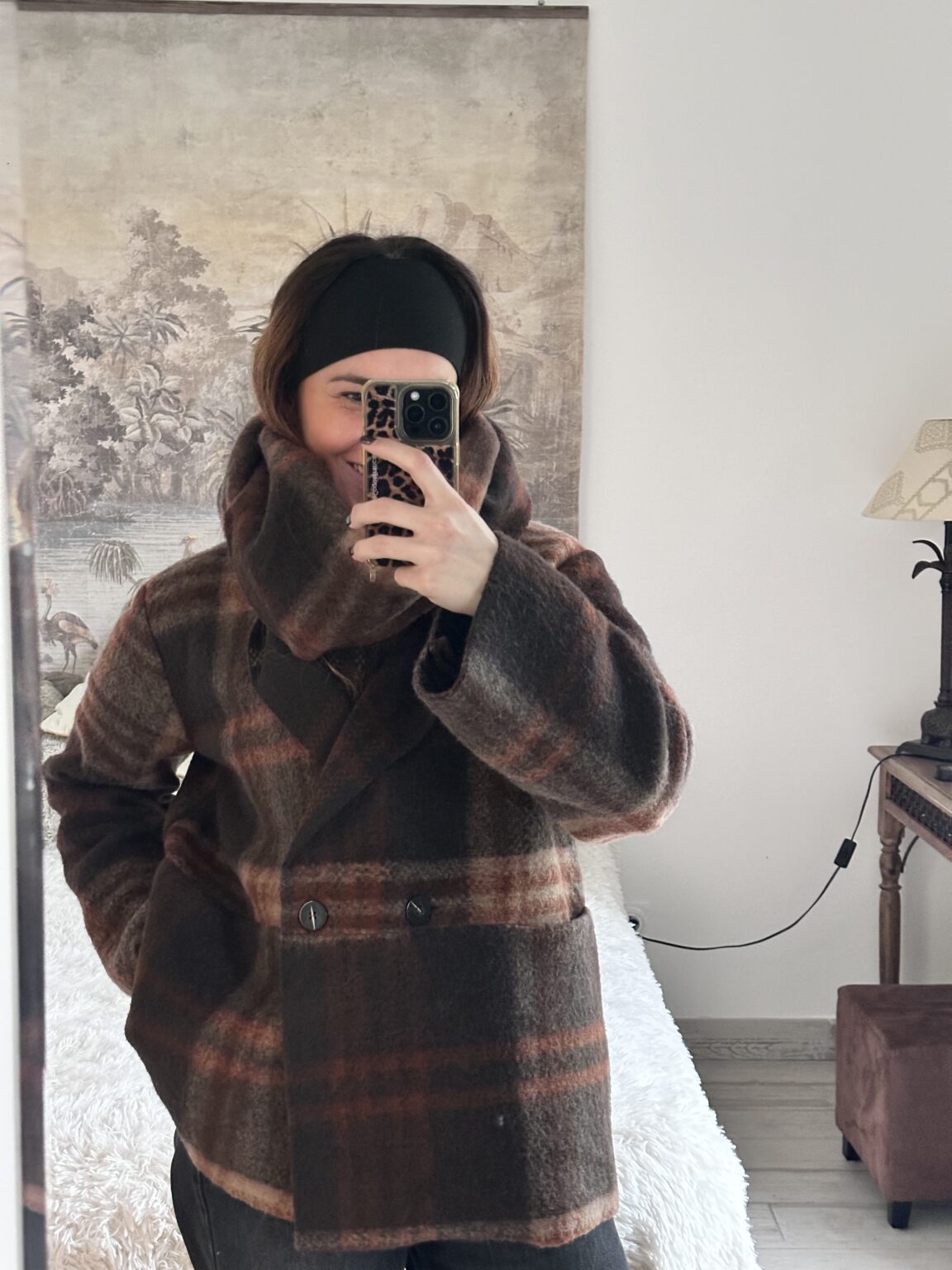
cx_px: 476
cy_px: 635
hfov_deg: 30.3
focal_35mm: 48
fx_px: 1760
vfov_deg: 39.7
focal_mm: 6.86
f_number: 1.78
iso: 640
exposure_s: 1/25
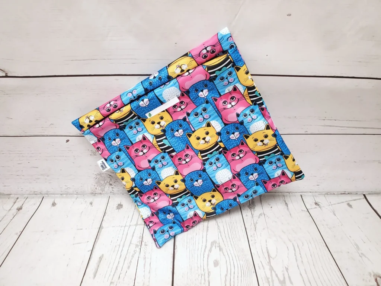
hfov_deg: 67.3
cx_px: 190
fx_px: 286
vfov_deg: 53.1
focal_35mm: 26
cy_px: 143
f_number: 2.4
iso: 200
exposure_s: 1/60
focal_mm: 4.3
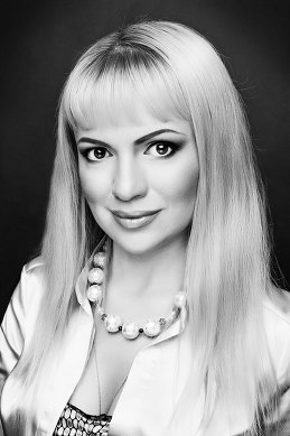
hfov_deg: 25.7
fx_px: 635
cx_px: 145
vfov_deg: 37.9
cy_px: 218
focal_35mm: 52
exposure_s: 1/160
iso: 100
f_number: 9
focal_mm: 35
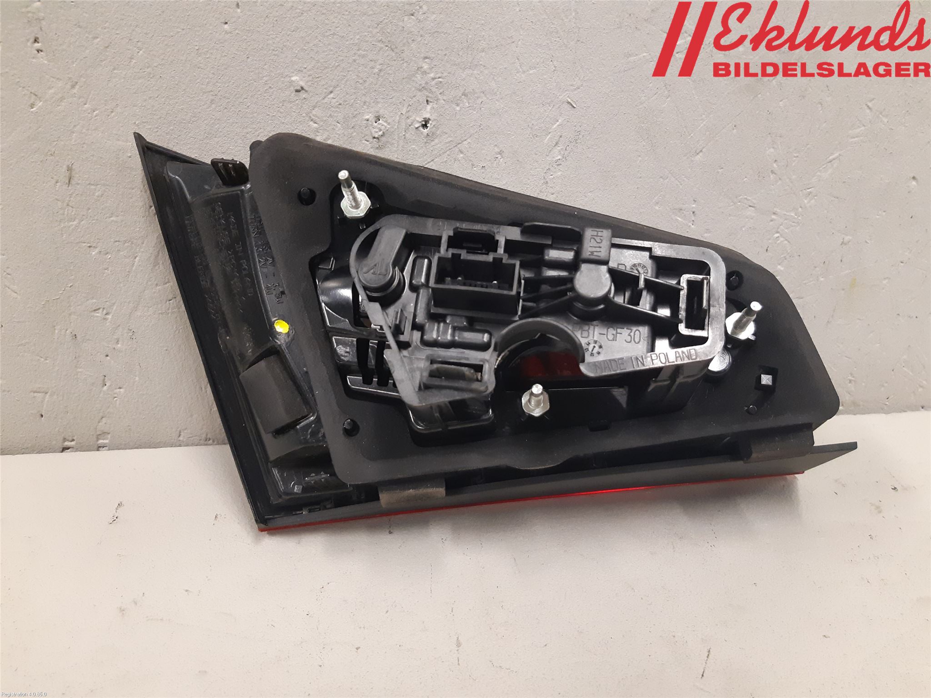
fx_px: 699
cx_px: 466
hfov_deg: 67.3
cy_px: 349
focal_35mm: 26
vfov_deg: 53.1
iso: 250
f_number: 1.7
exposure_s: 1/50
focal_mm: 3.93
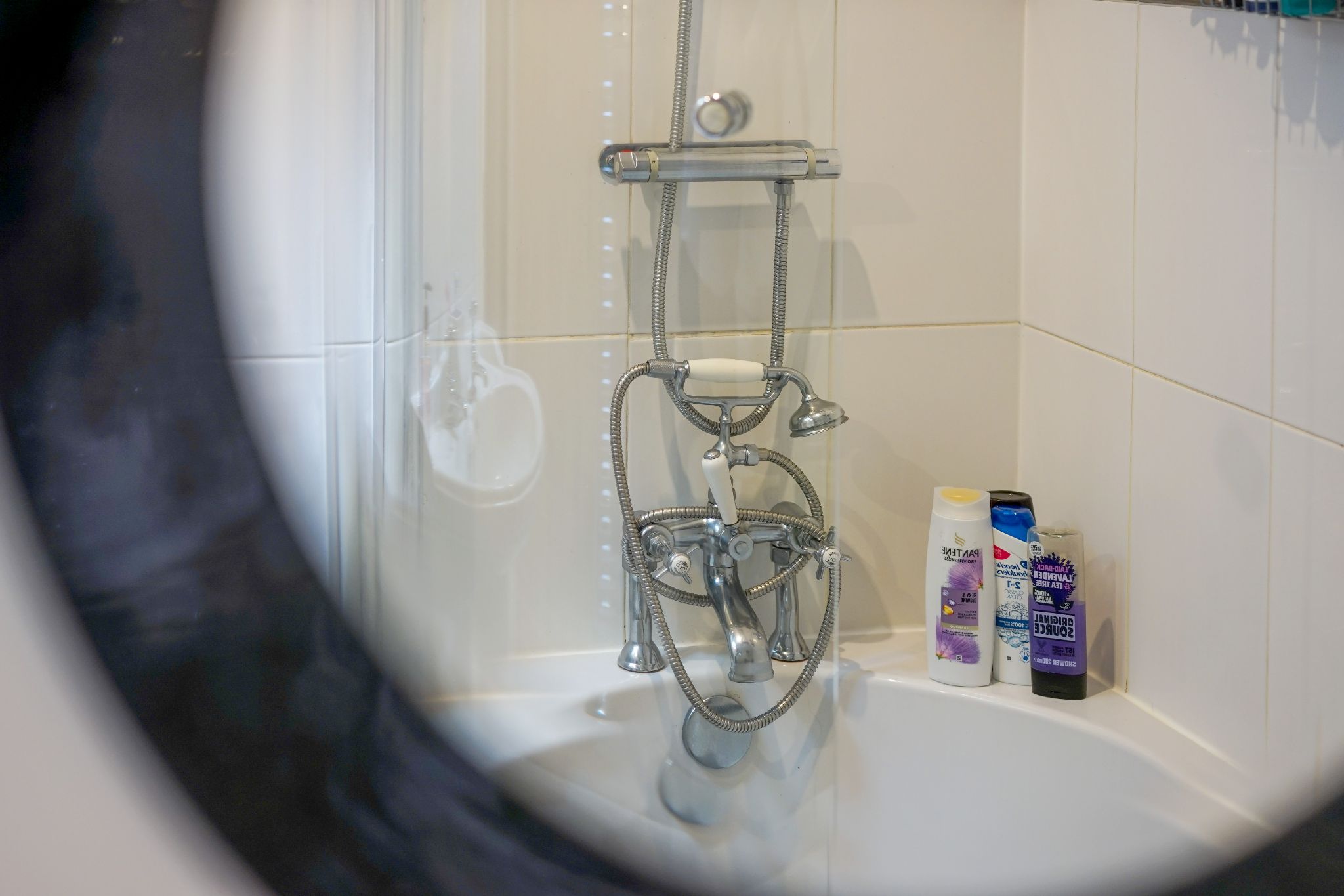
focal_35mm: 55
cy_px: 448
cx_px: 672
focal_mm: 55
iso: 250
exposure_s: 1/30
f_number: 2.8
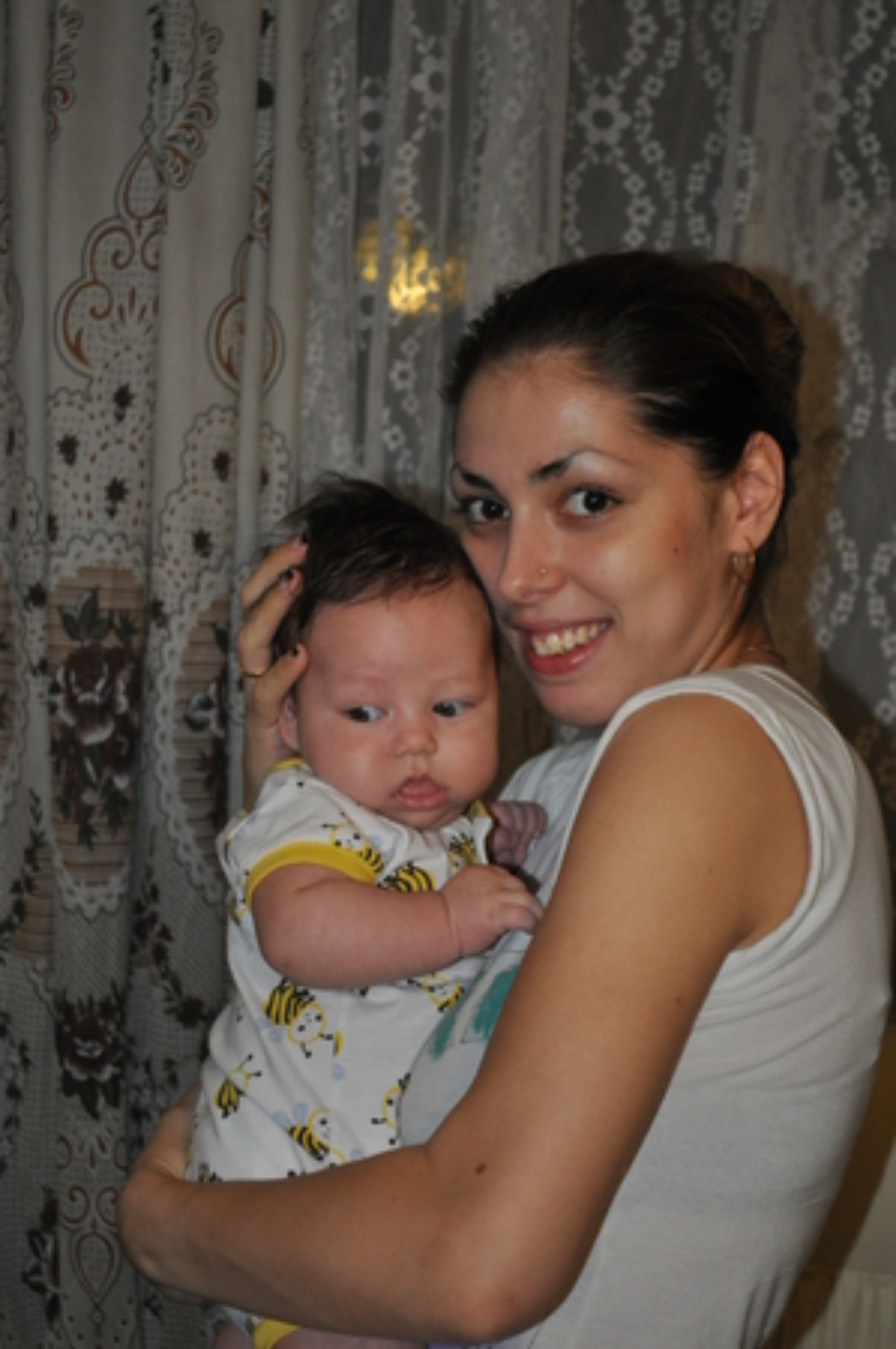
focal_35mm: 72
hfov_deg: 18.9
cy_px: 674
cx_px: 448
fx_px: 2694
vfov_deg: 28.1
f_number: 5.6
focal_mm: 48
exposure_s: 1/60
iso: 800
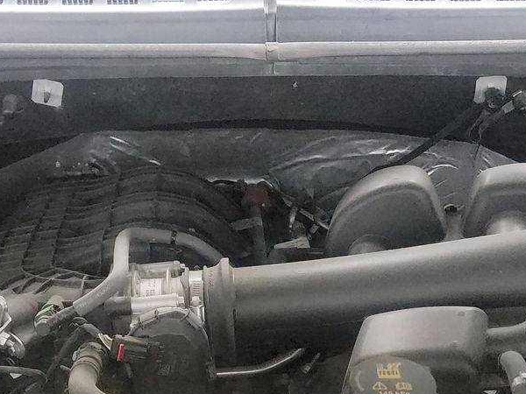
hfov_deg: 30.2
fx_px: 972
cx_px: 214
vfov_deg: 22.6
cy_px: 327
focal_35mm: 64
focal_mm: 6.7
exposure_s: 1/59
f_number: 1.8
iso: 3300
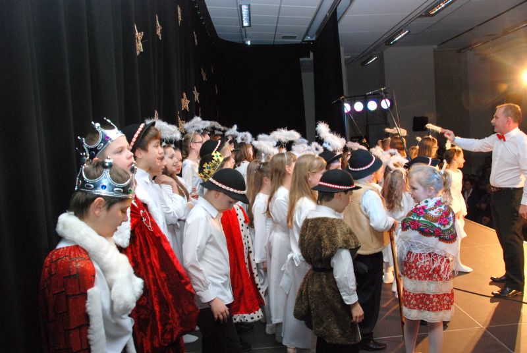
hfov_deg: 67.3
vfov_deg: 48.1
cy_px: 176
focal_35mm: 27
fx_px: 396
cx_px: 264
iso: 800
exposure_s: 1/60
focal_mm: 18
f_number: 7.1
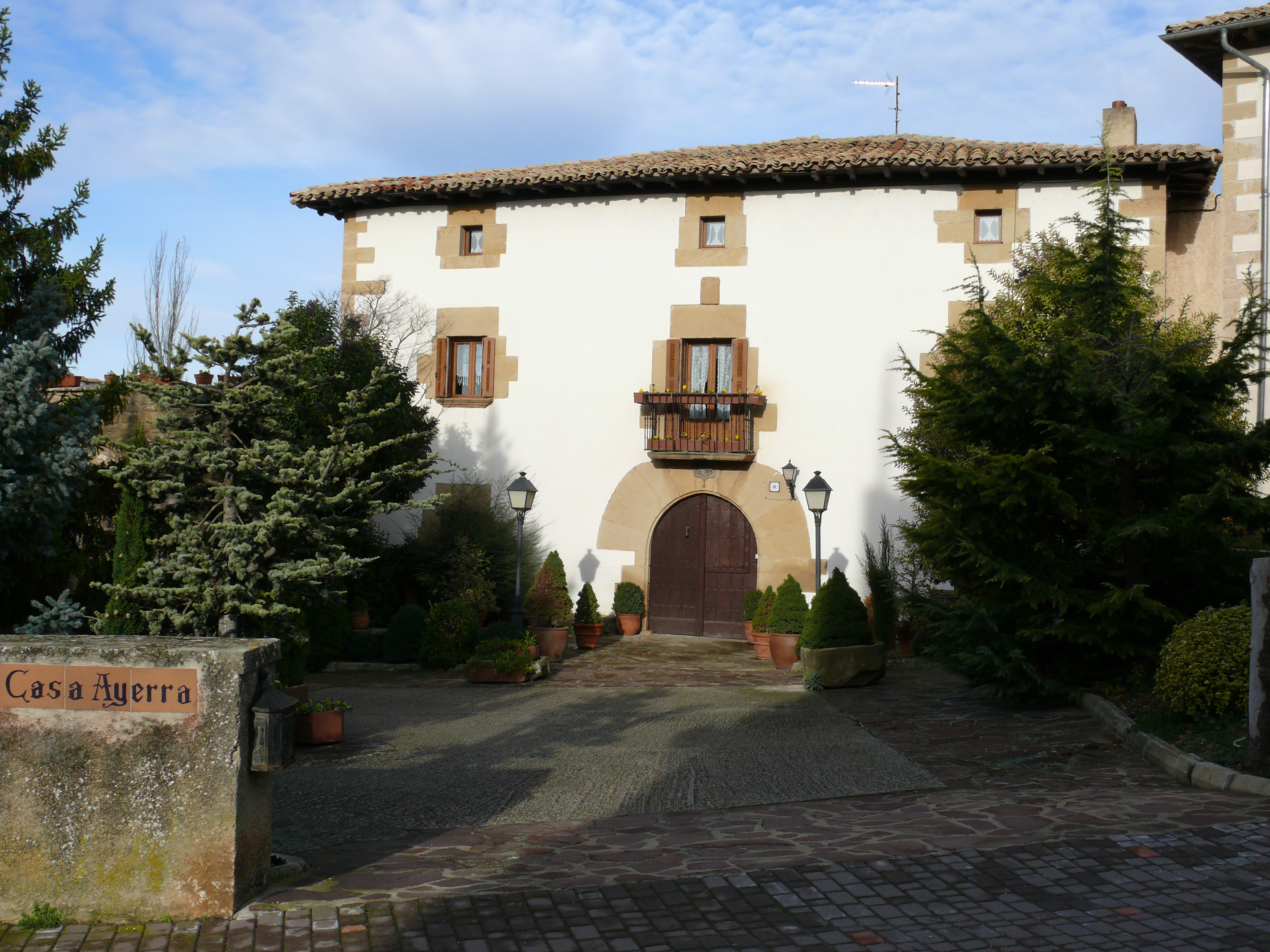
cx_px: 635
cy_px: 476
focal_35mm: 36
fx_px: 1321
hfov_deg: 51.4
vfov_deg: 39.7
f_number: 5
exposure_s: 1/400
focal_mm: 7.7
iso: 100
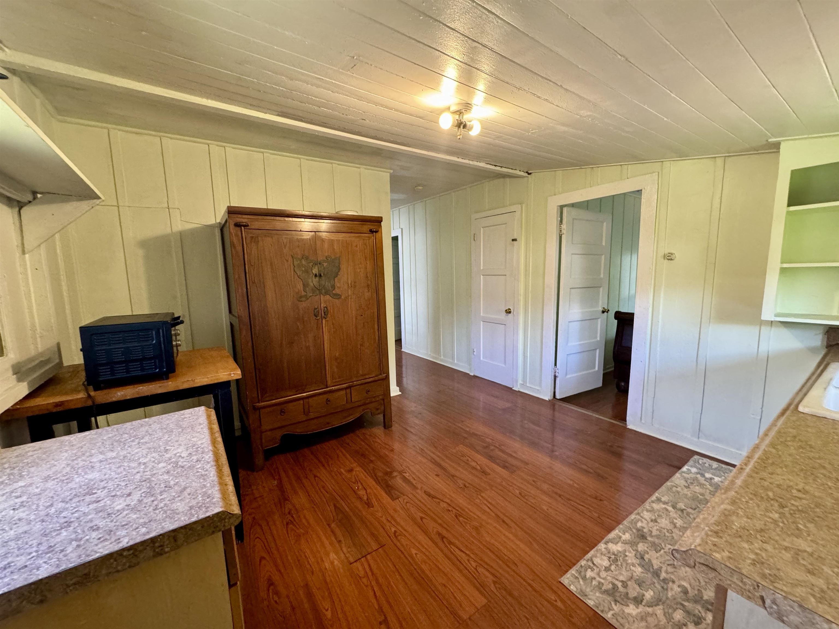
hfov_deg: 102.1
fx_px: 339
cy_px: 314
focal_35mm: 14
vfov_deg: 85.7
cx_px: 420
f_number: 2.2
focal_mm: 2.22
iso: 320
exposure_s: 1/60
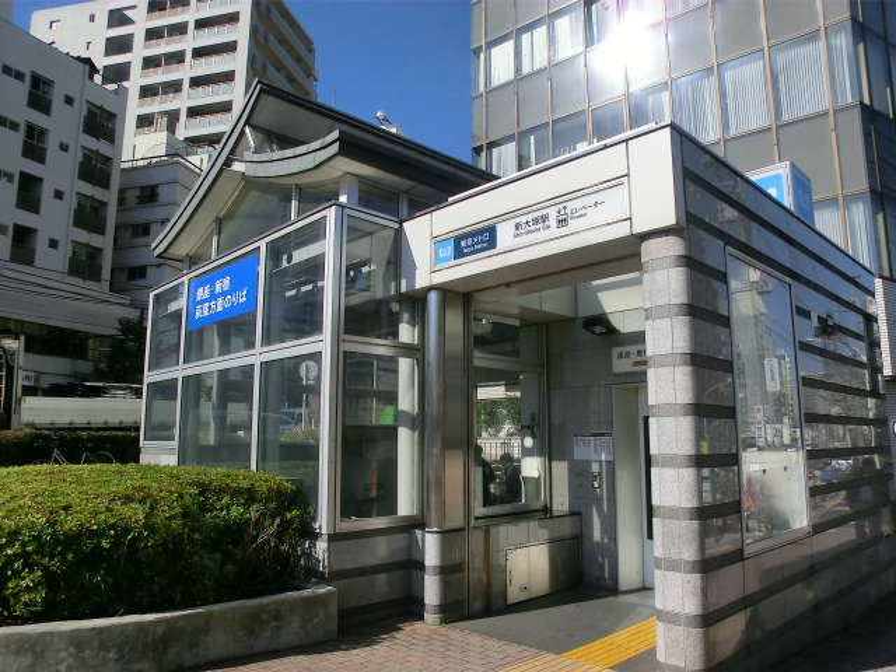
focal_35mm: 24
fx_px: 621
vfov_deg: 56.8
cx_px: 448
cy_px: 336
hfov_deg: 71.6
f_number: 7.9
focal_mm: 4.24
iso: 80
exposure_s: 1/320
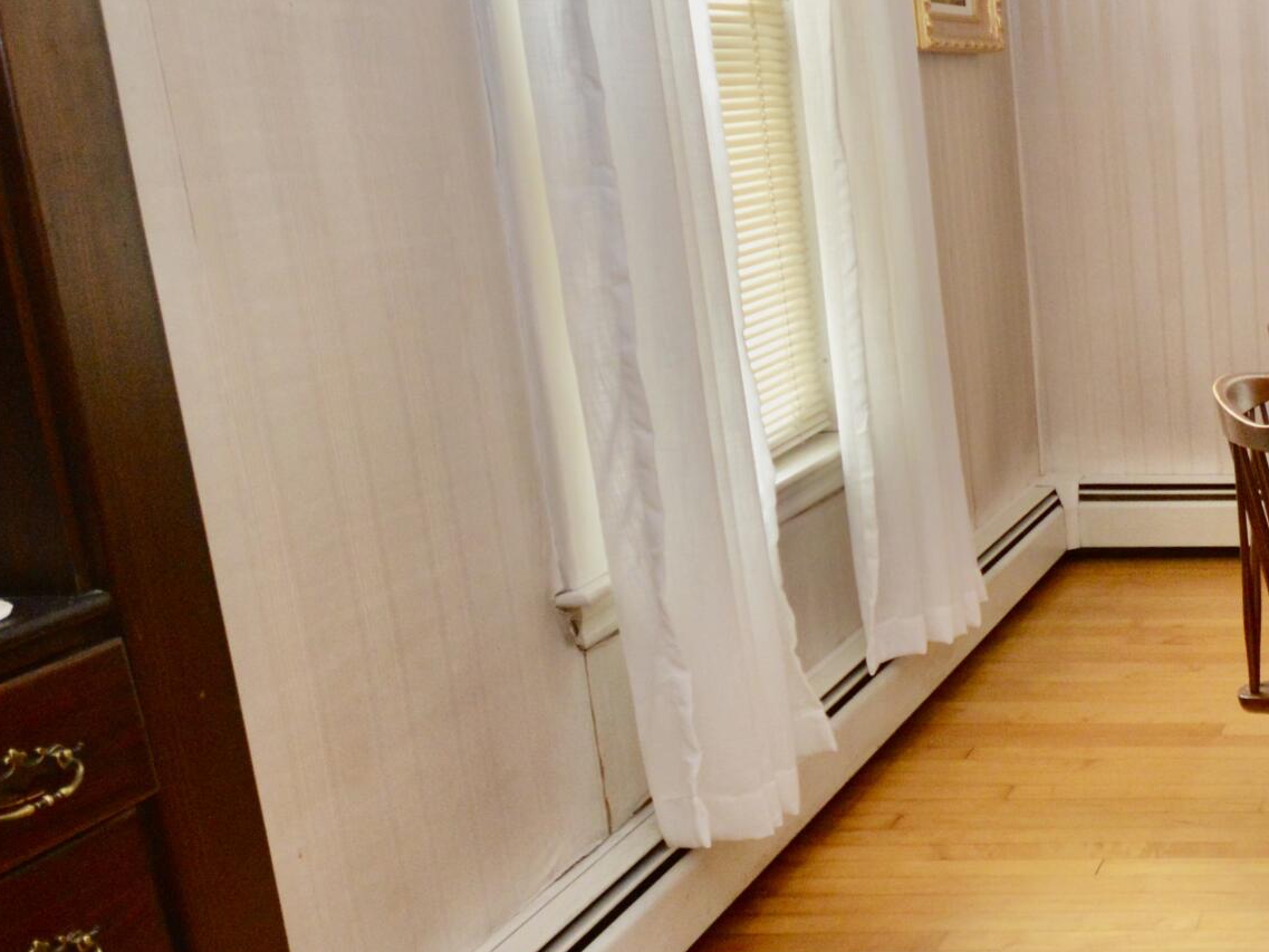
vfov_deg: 37.7
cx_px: 1587
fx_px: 1393
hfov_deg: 35.9
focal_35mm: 38
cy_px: 414
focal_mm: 10
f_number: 4
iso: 1250
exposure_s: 1/60
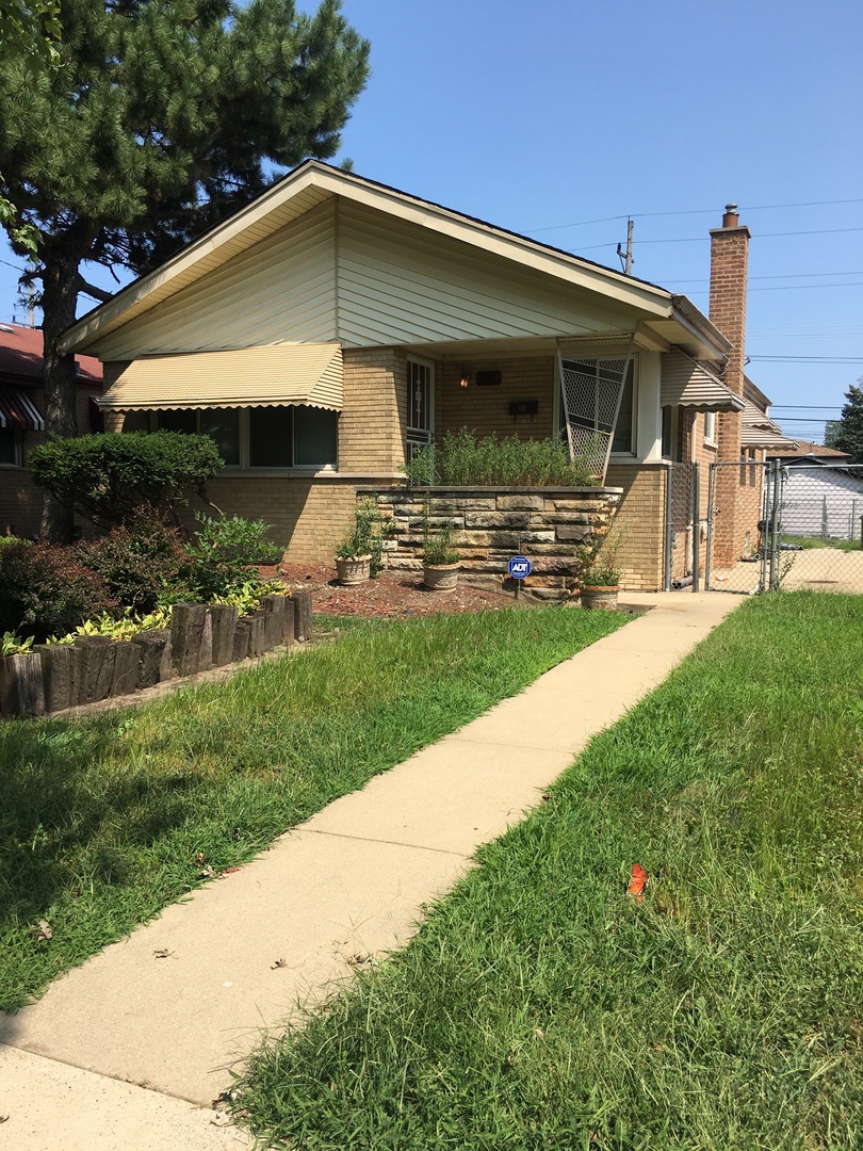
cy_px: 576
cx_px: 432
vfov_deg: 61.7
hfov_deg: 48.2
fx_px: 964
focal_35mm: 29
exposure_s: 1/1425
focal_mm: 4.15
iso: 25
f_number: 2.2
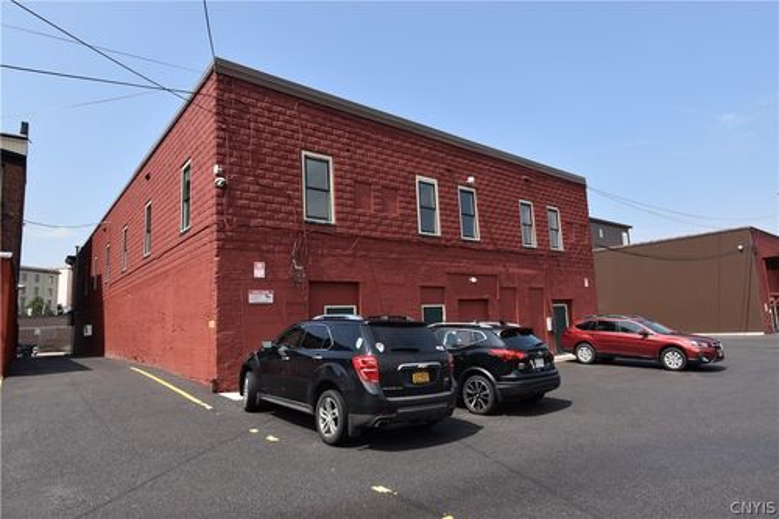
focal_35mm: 21
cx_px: 390
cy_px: 260
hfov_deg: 81.2
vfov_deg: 59.5
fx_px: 454
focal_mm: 14
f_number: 9
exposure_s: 1/200
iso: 100
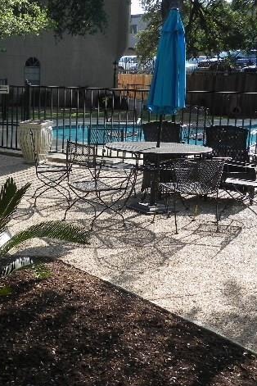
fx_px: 621
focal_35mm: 58
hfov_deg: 23.0
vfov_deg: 34.5
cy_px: 192
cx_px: 46
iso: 160
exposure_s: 1/196
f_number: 5.6
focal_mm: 7.3
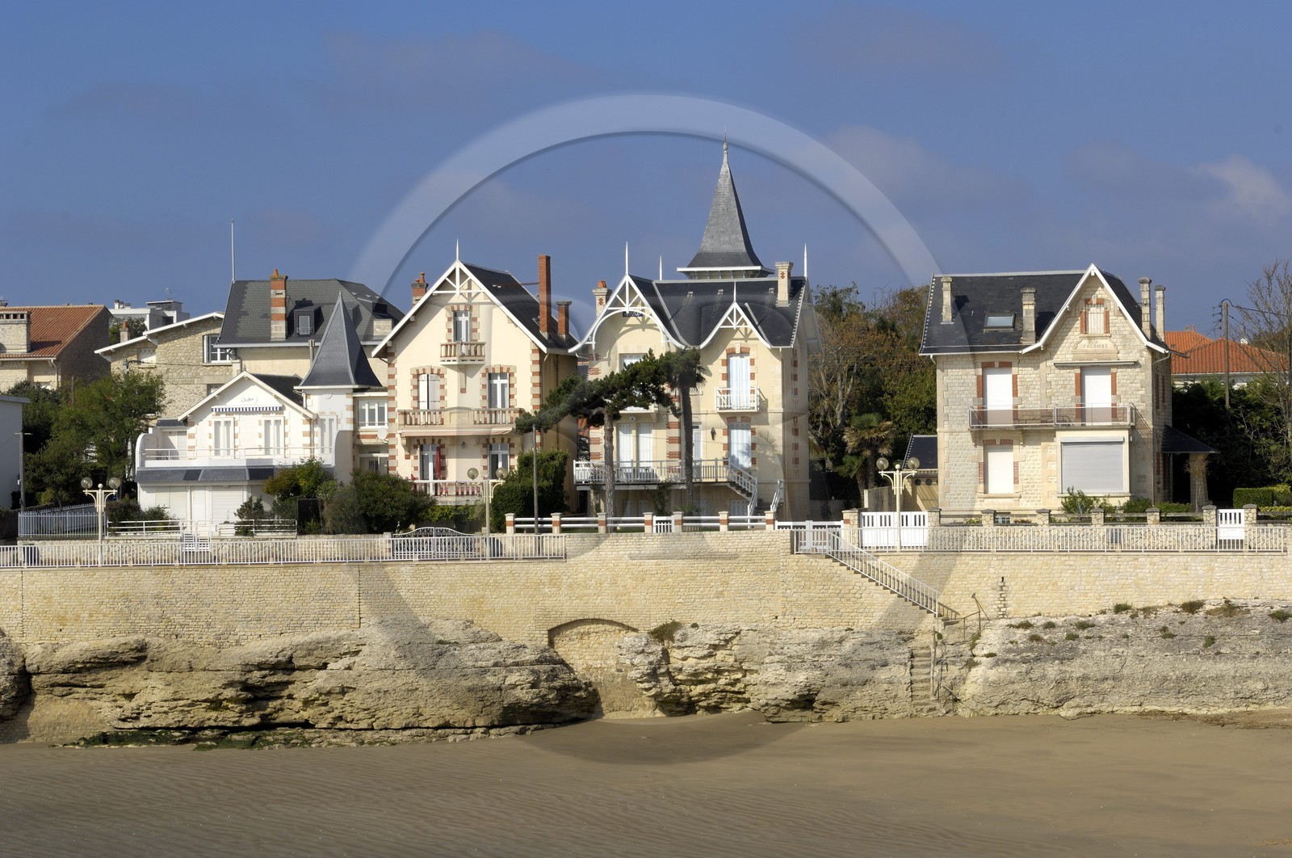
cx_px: 646
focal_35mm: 105
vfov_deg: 13.0
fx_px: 3763
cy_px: 429
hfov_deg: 19.5
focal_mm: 70
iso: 100
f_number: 13
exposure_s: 1/160
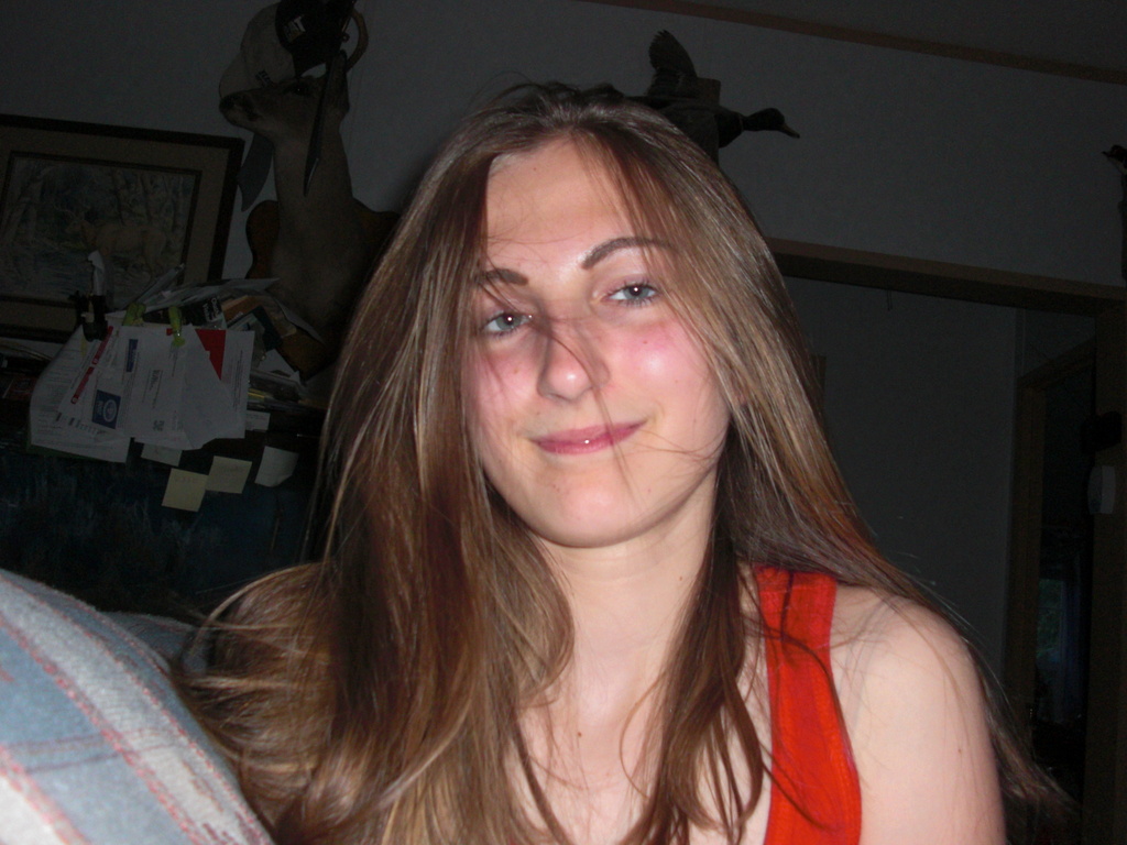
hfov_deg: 51.4
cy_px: 422
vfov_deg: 39.7
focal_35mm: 36
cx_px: 564
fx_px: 1172
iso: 200
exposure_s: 1/60
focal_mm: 6.3
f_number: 2.8
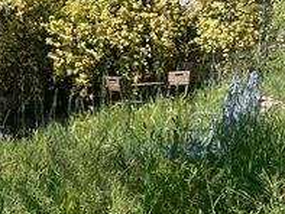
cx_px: -101
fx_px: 651
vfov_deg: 18.6
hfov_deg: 21.8
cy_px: 137
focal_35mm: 79
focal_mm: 4.2
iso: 50
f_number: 1.6
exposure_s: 1/3300
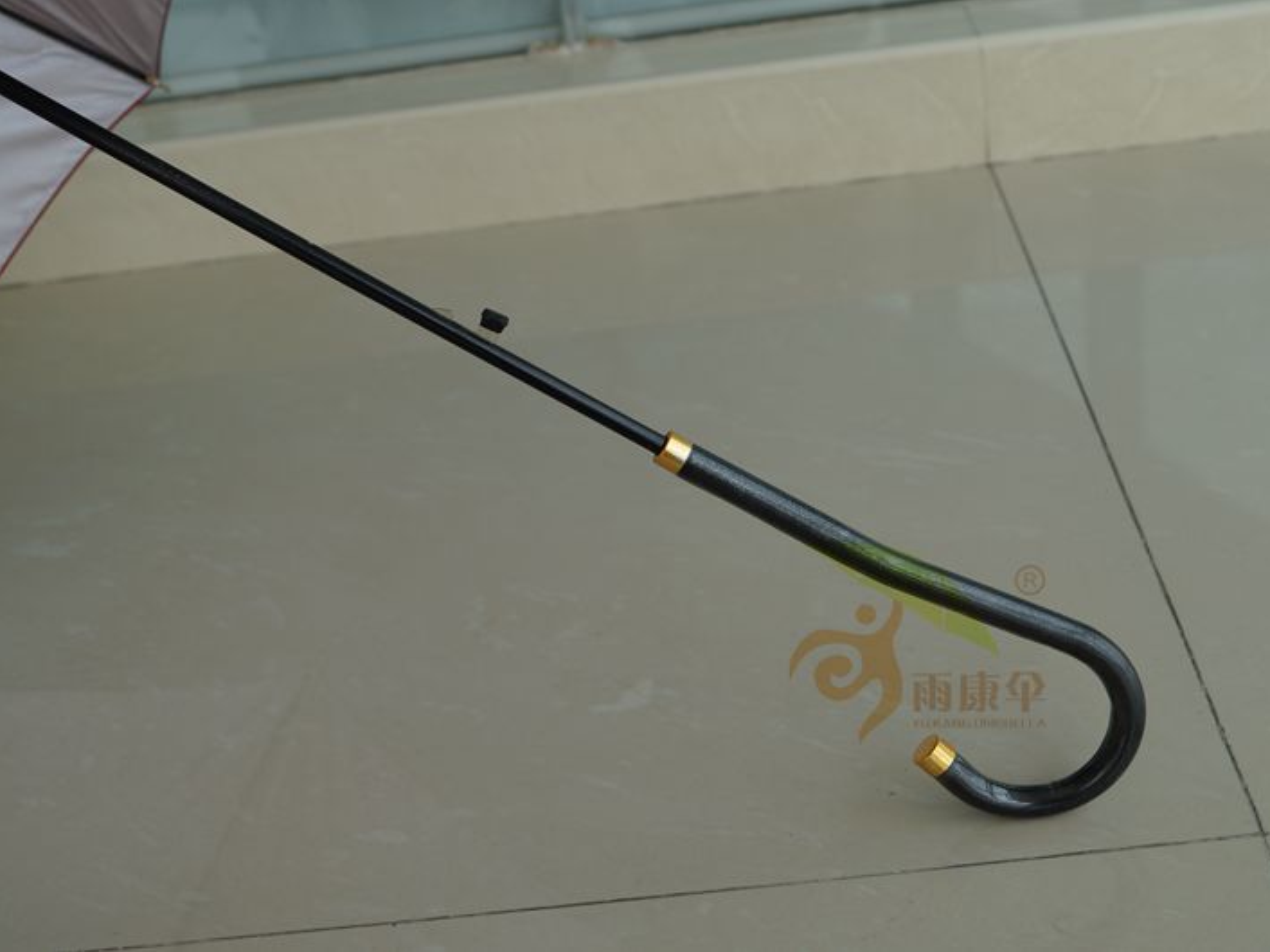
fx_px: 1797
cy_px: 475
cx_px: 703
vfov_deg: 29.7
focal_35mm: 49
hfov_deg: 38.9
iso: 100
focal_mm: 30
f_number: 5.6
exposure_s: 1/100
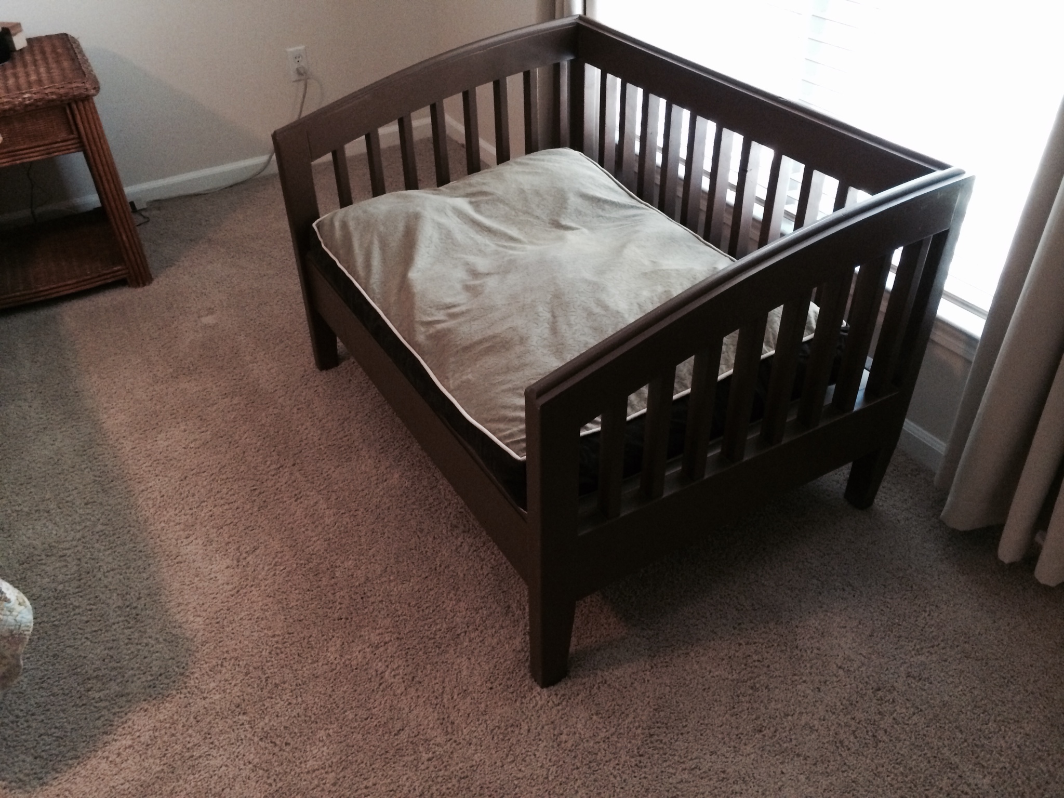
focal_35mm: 30
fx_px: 922
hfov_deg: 60.0
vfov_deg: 46.8
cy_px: 399
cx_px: 532
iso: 320
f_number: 2.2
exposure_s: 1/30
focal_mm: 4.12
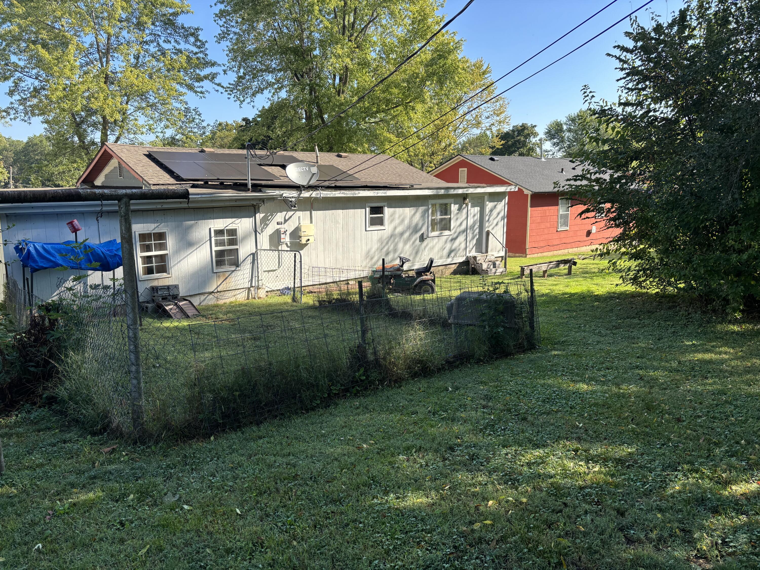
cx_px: 380
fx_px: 571
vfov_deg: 53.1
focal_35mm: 26
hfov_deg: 67.3
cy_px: 285
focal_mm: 5.96
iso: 50
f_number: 1.6
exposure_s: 1/1058
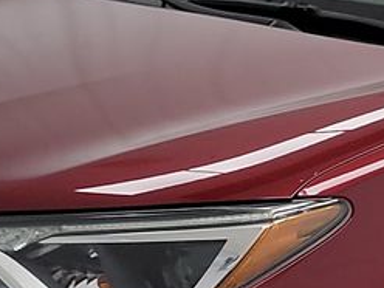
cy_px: 266
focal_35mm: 155
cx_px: 522
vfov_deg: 9.5
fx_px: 1719
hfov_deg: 12.3
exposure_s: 1/59
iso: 184
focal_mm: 6.7
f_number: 1.8
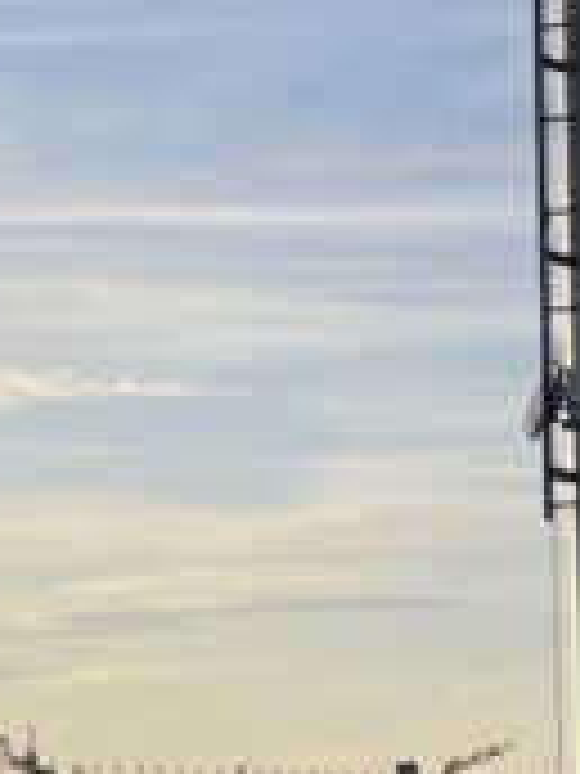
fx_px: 3463
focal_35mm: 155
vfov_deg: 12.5
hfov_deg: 9.6
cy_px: -72
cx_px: 432
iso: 32
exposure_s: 1/5291
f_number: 1.6
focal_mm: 4.2
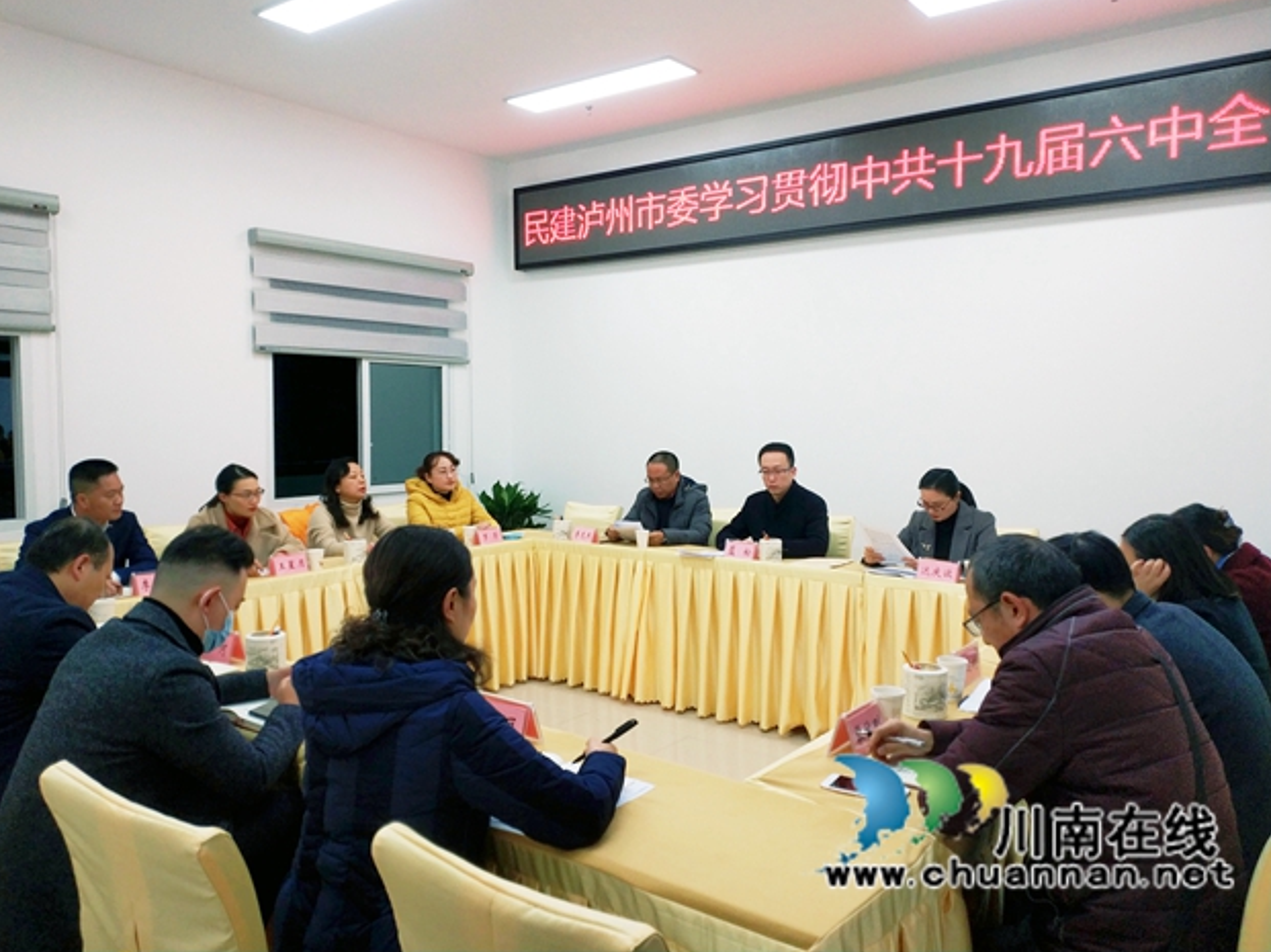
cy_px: 463
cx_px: 618
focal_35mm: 33
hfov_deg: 55.4
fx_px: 1211
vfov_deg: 42.9
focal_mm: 4.5
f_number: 2
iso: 112
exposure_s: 1/50
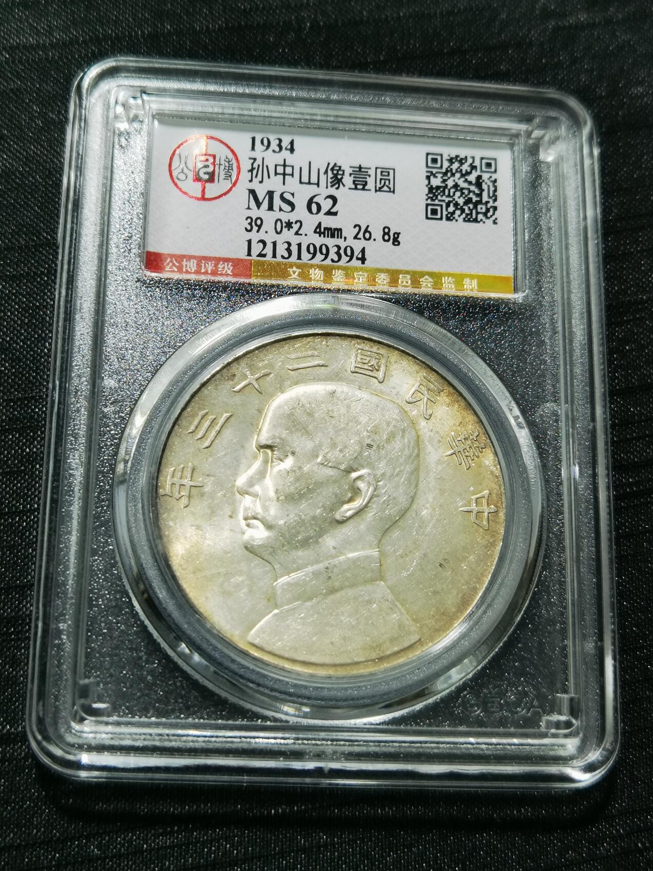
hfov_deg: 28.0
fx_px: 1308
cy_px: 423
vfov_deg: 36.8
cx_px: 322
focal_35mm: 52
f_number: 1.9
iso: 80
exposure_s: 1/100
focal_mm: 6.67
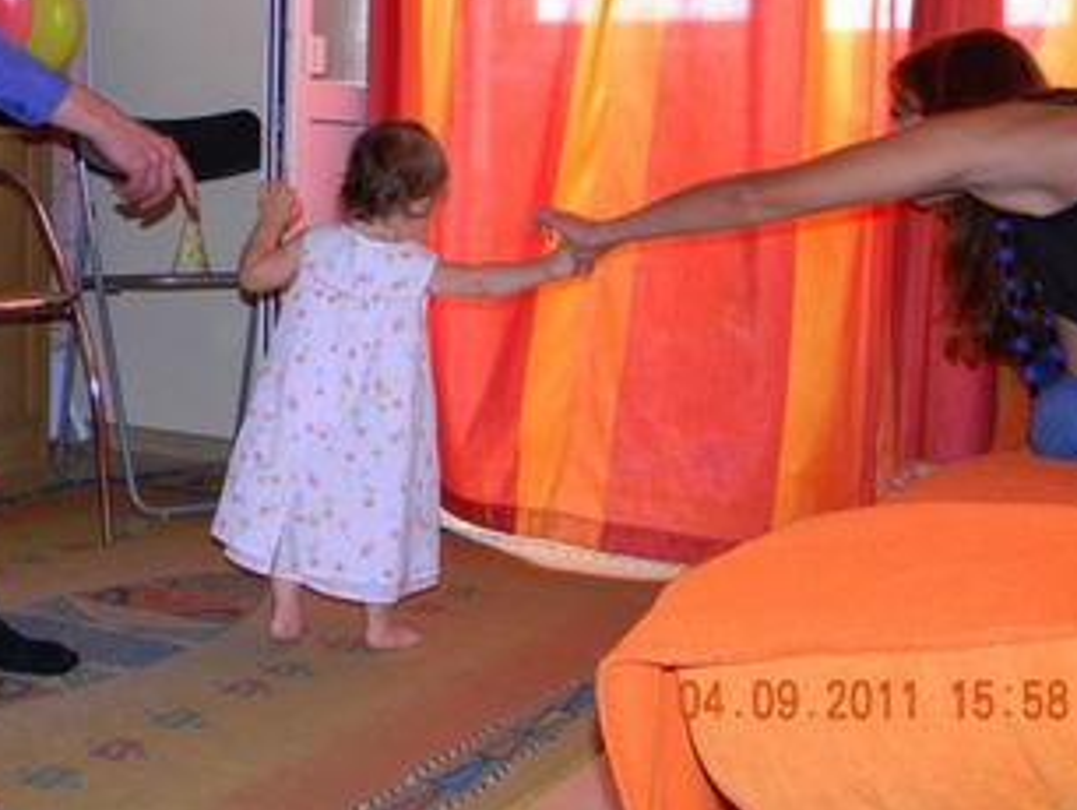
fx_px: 1650
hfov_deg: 35.8
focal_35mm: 53
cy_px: 229
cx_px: 373
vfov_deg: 27.3
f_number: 3.7
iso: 200
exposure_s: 1/30
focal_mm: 6.4
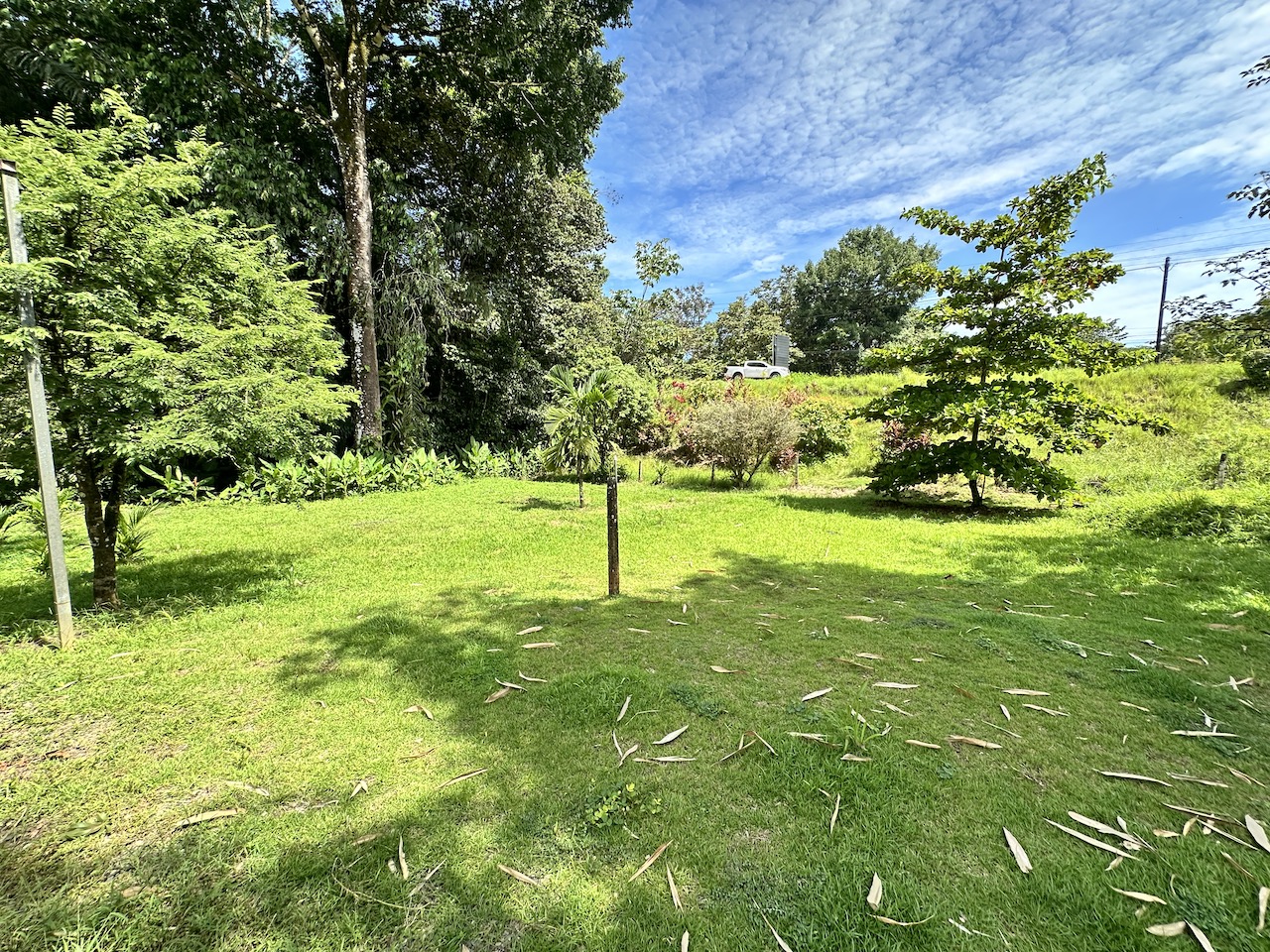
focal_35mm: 14
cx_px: 635
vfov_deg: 85.7
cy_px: 476
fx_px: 514
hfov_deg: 102.1
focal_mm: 2.22
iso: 40
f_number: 2.2
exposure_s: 1/682
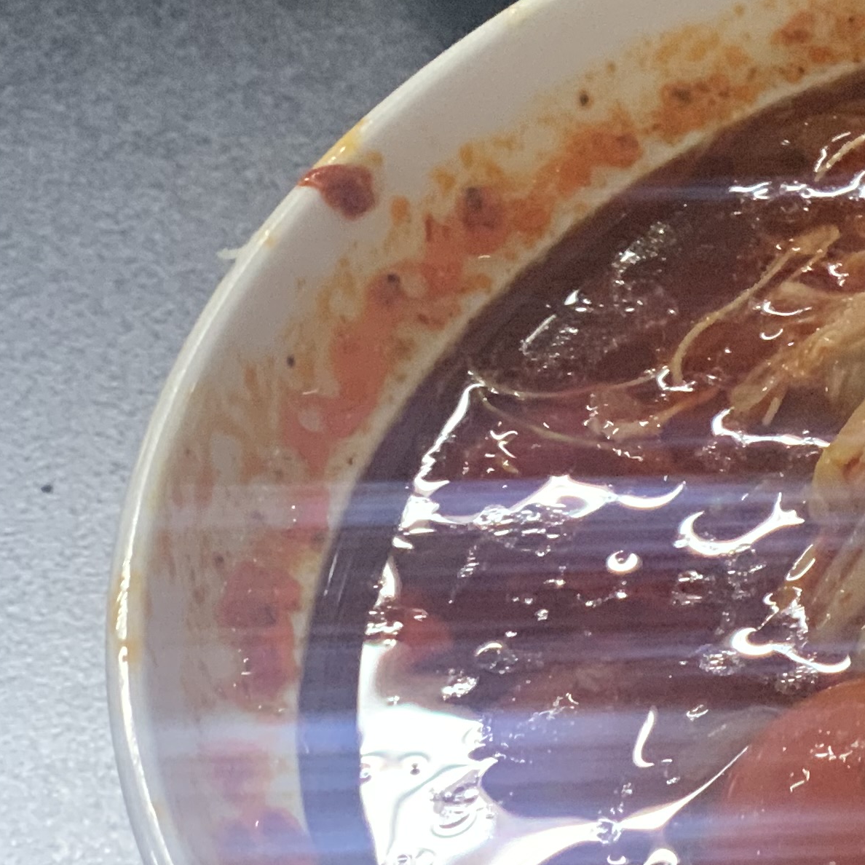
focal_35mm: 156
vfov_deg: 11.2
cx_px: 1307
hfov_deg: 10.8
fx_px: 4410
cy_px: 632
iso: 320
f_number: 2.4
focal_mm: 6
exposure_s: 1/40
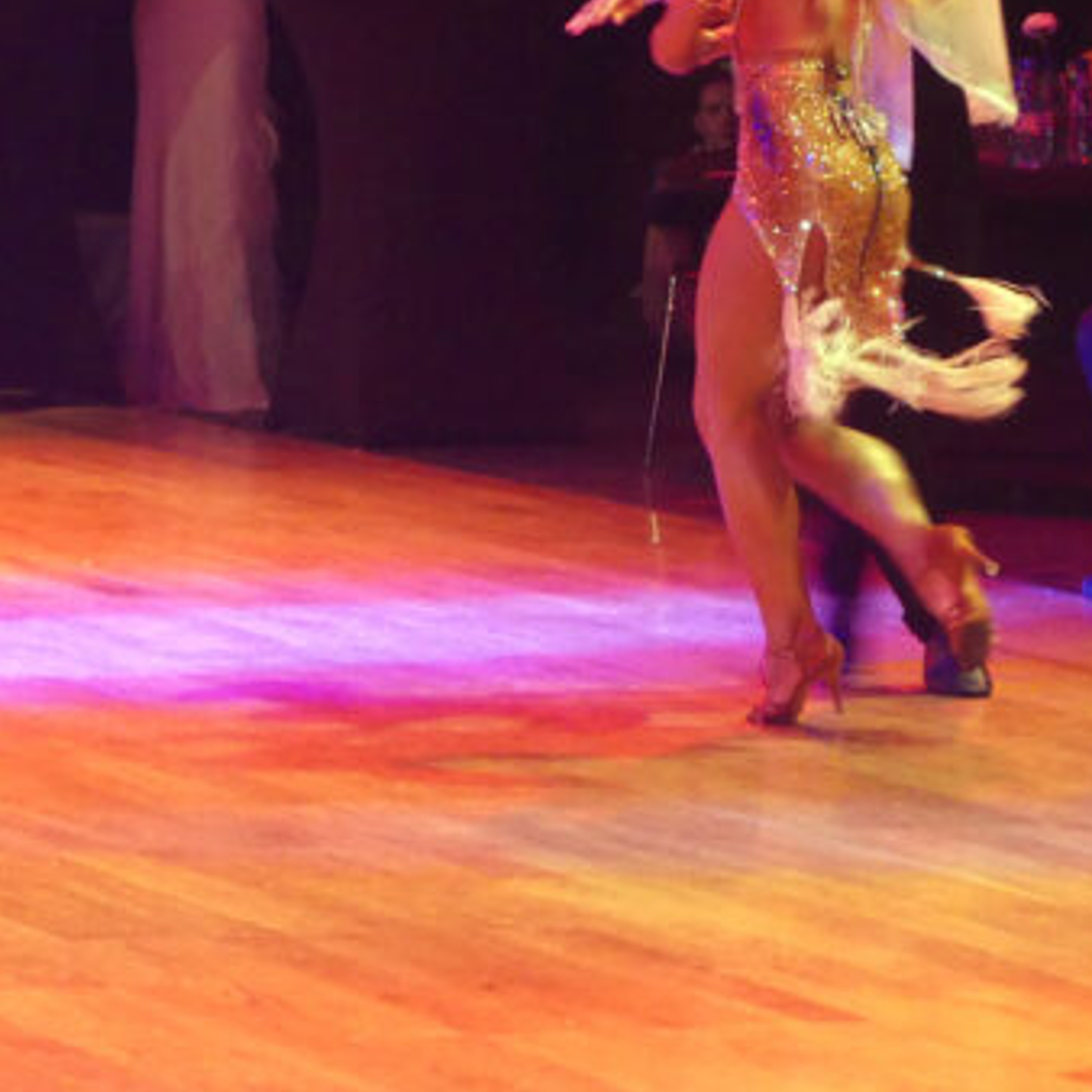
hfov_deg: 6.3
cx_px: 510
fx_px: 9958
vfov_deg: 6.3
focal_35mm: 279
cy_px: 250
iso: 800
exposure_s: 1/80
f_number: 2.8
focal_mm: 25.6
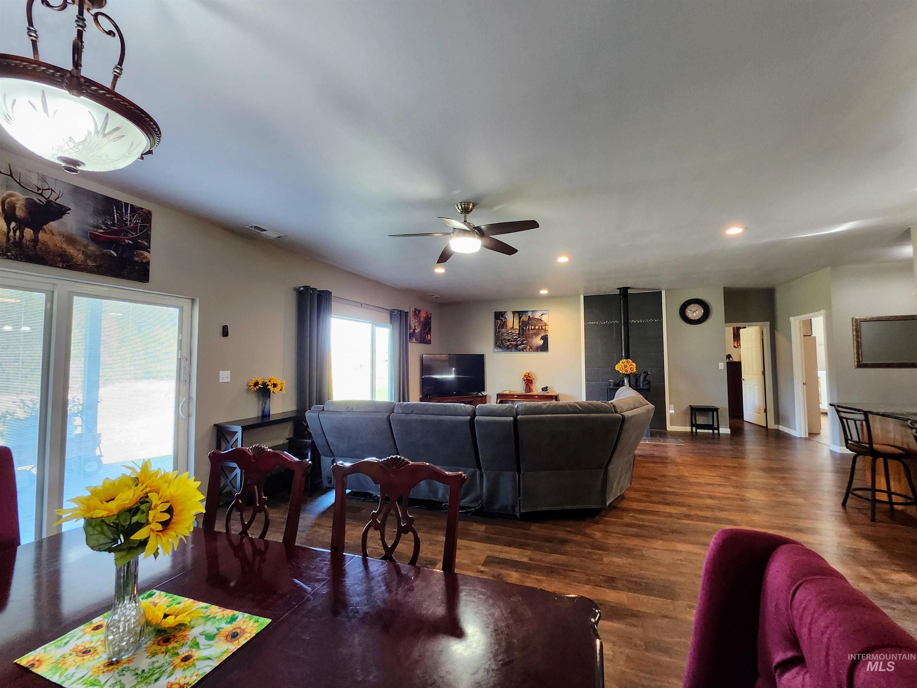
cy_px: 344
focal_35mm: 13
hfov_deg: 106.2
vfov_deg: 89.9
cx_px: 458
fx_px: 344
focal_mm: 1.74
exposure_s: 1/60
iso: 400
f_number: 2.2
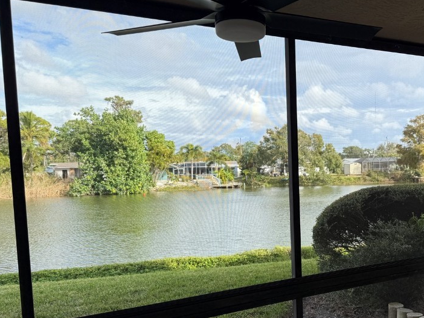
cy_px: 201
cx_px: 292
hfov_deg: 51.4
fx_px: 429
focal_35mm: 35
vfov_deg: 40.4
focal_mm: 6.76
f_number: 1.78
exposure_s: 1/1437
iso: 80
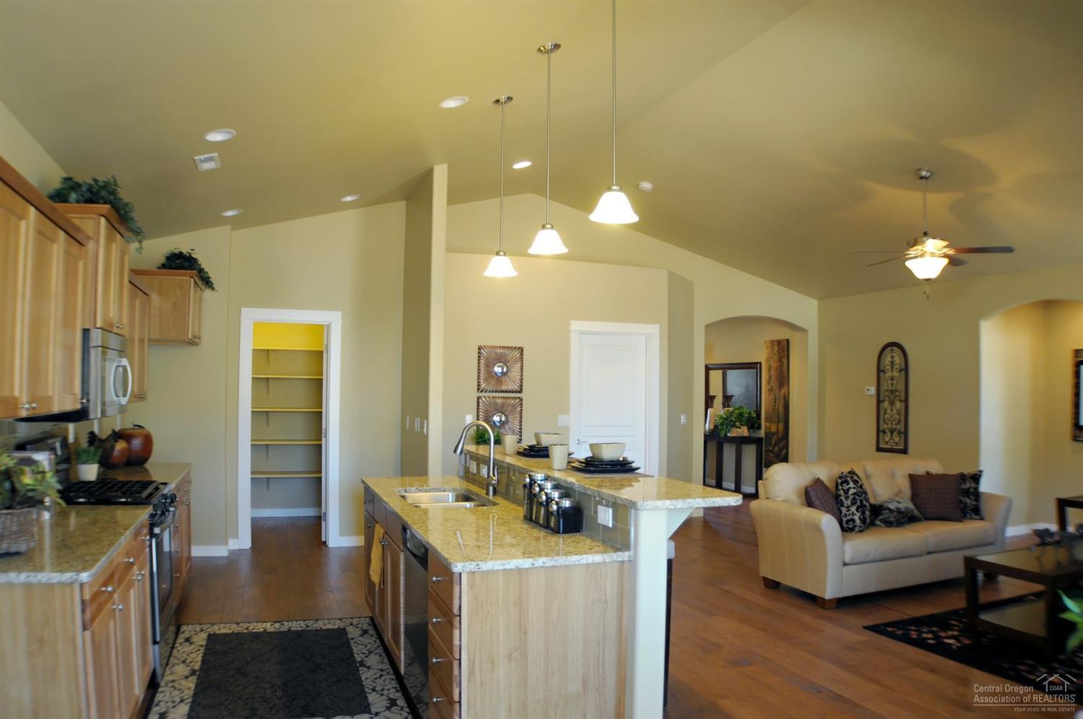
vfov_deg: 39.8
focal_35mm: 33
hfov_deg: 57.3
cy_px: 360
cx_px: 542
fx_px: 991
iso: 400
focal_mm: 22
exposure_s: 1/25
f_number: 3.5
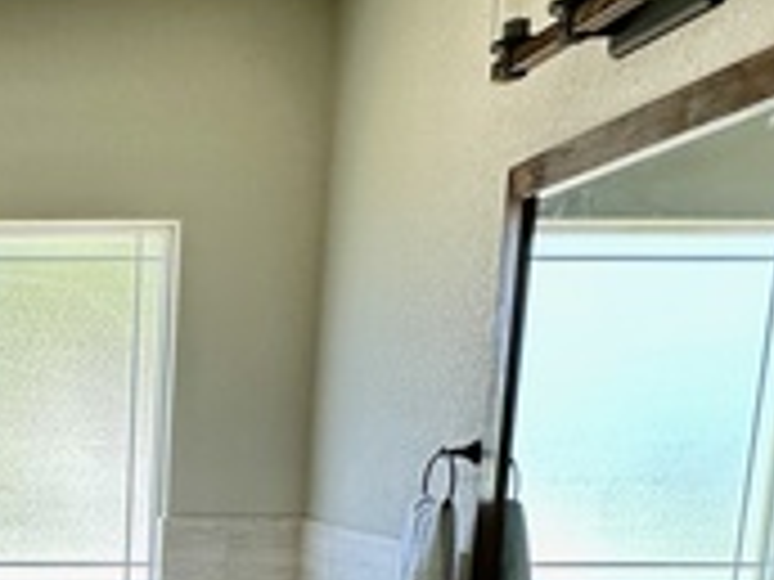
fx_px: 1163
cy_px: 674
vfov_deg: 25.5
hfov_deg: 32.0
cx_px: -104
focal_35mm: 52
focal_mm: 2.22
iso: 80
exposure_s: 1/120
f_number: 2.2
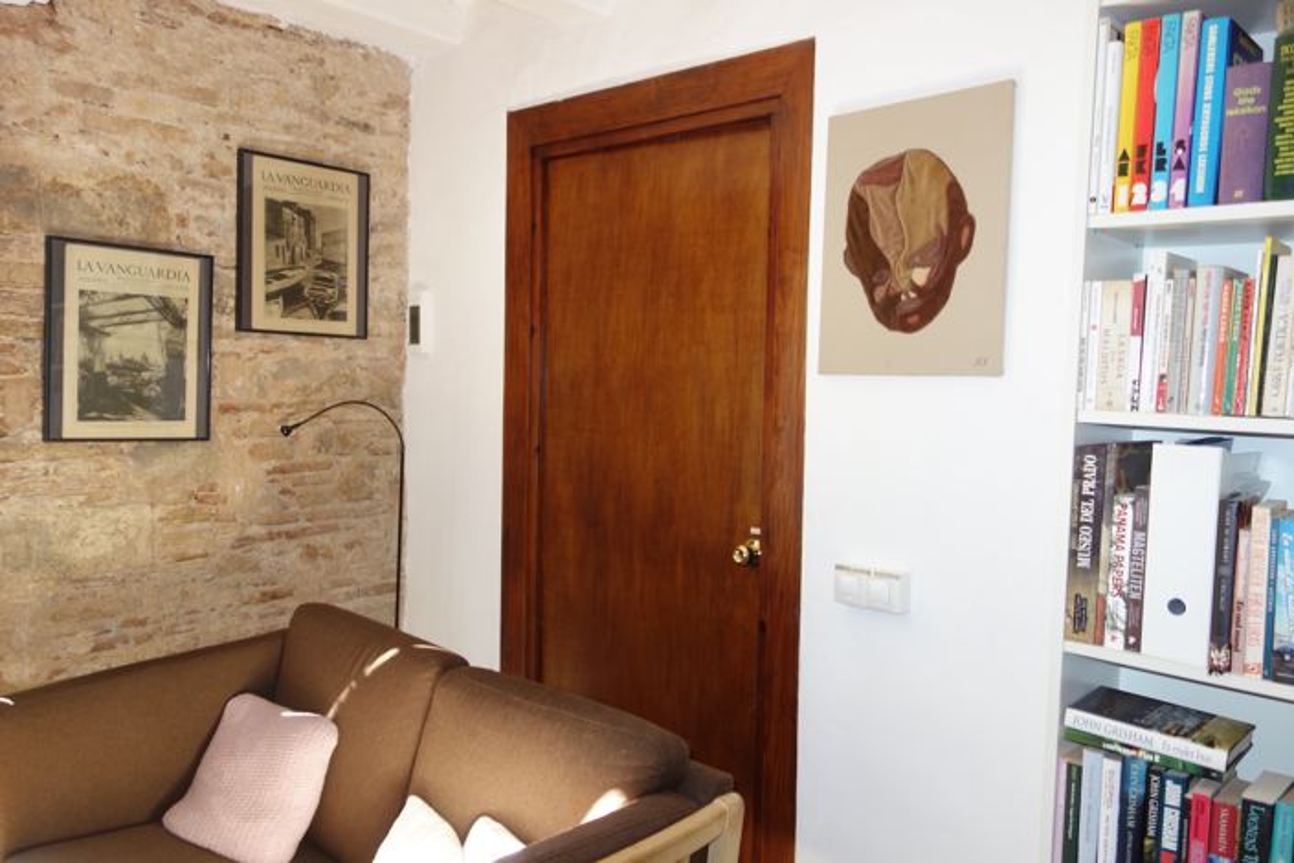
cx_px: 647
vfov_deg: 46.4
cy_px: 432
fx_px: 1006
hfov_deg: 65.5
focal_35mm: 28
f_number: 1.8
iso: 125
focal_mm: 10.4
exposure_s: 1/50
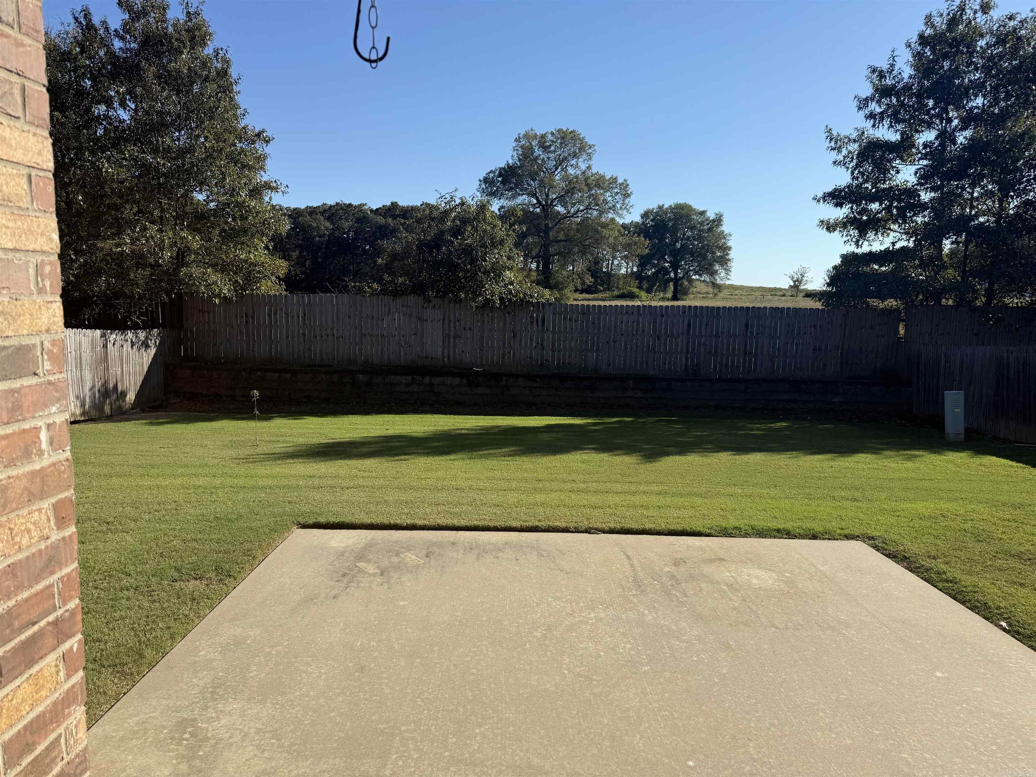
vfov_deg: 56.8
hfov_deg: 71.6
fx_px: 718
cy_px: 388
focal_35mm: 24
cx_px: 518
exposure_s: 1/4167
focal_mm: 6.76
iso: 80
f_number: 1.78
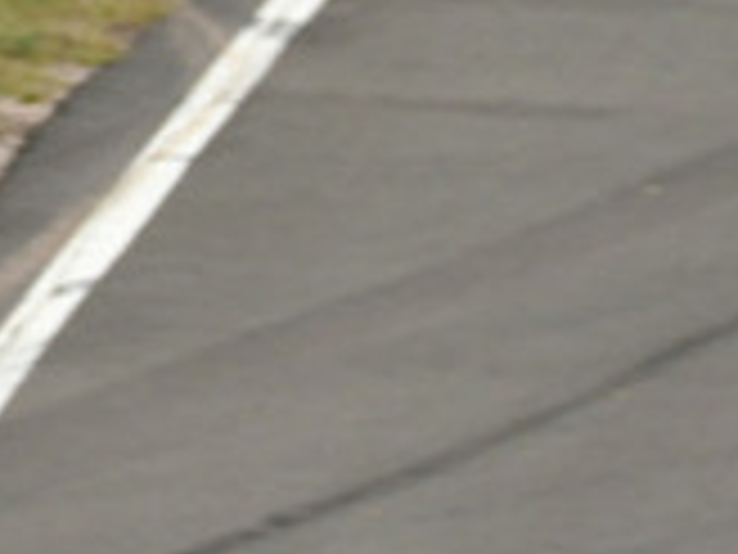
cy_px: 1117
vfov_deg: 0.5
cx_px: 850
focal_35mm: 3229
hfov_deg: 0.6
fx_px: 68841
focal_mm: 460
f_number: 10
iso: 320
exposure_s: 1/640
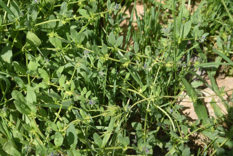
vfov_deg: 17.2
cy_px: 54
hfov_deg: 25.6
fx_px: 511
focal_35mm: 79
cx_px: 90
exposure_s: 1/125
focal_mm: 56
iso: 100
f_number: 10
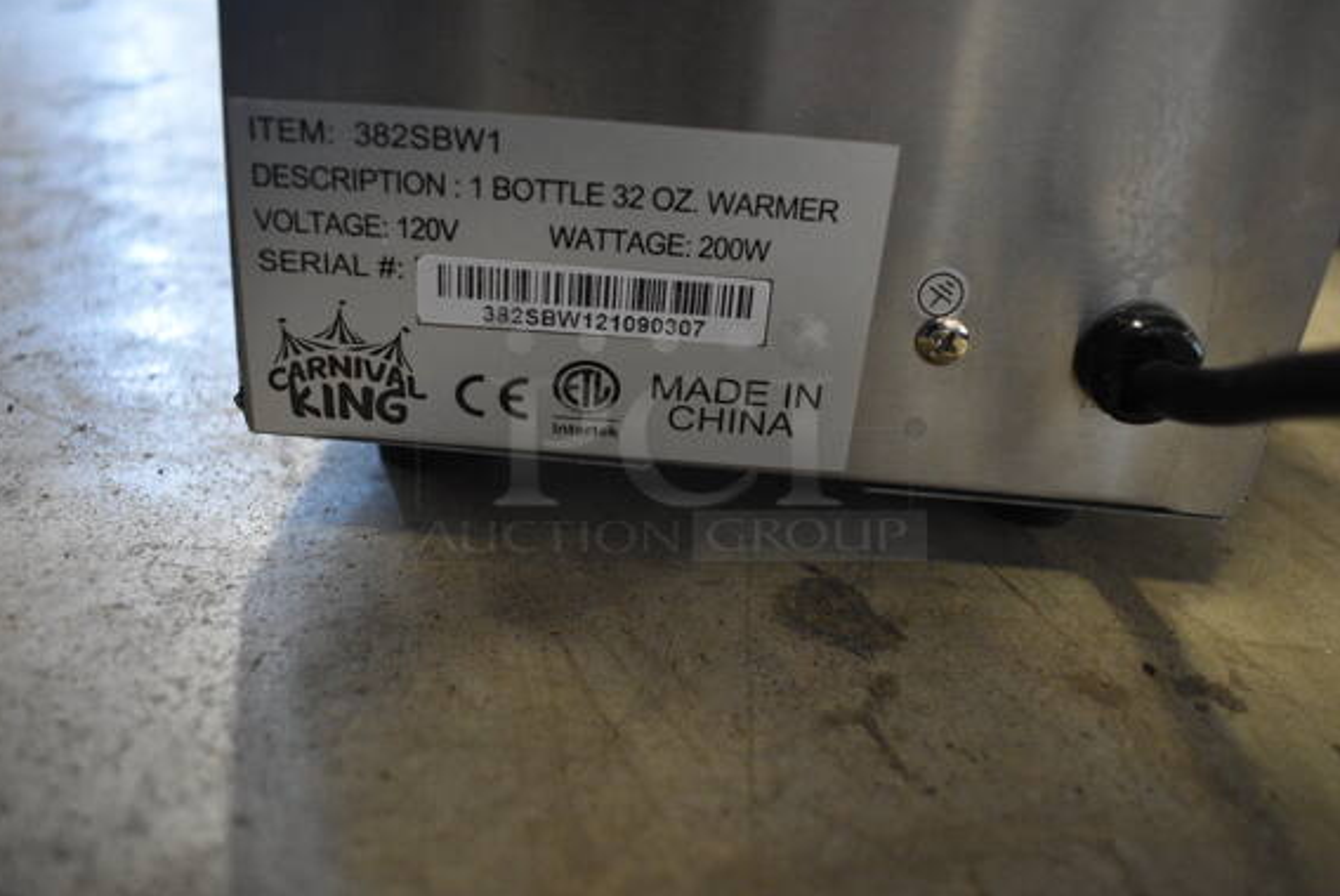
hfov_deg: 63.6
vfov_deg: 45.1
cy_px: 436
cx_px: 665
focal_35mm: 29
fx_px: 1081
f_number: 4
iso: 2800
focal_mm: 18
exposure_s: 1/60
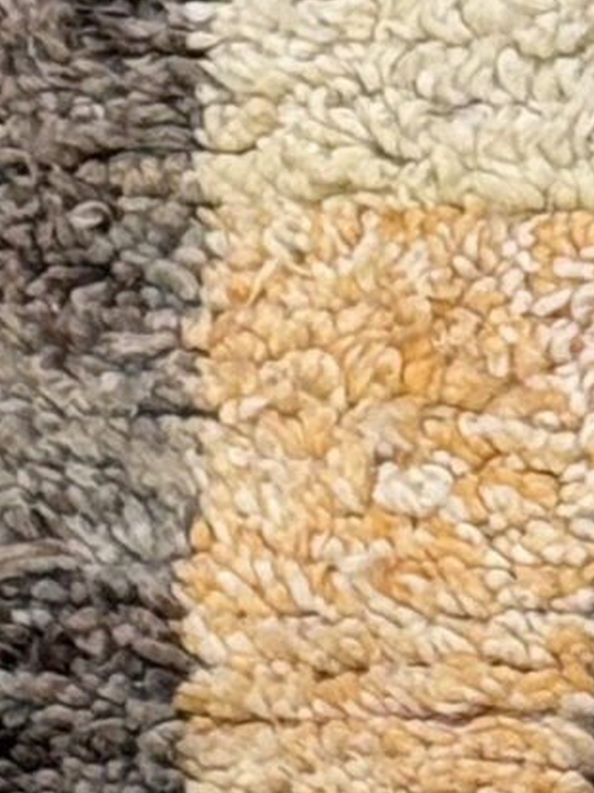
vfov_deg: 6.7
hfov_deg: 4.9
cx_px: 1167
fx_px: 6802
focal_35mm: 297
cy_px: 751
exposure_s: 1/50
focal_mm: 6.76
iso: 80
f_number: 1.78
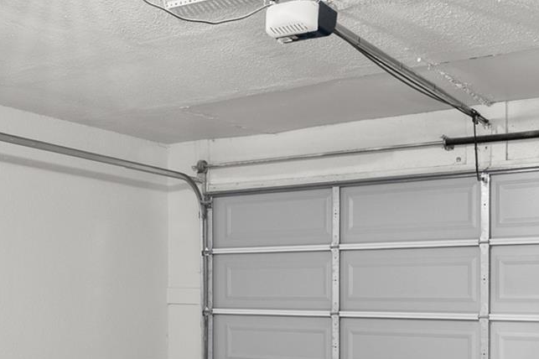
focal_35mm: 51
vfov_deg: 25.8
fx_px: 763
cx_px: 200
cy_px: 303
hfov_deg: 38.6
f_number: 9
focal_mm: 16
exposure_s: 8
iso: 400
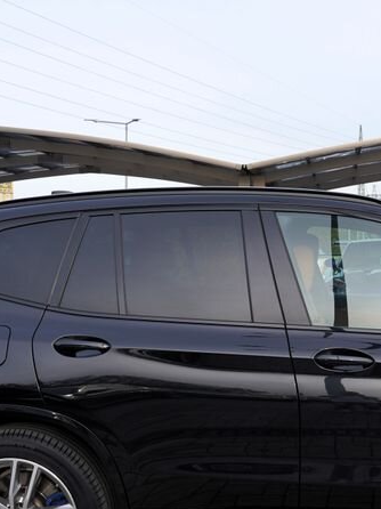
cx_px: 362
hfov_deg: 26.3
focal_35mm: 53
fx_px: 779
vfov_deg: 36.2
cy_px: 280
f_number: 6.3
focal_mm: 24
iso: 100
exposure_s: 1/160
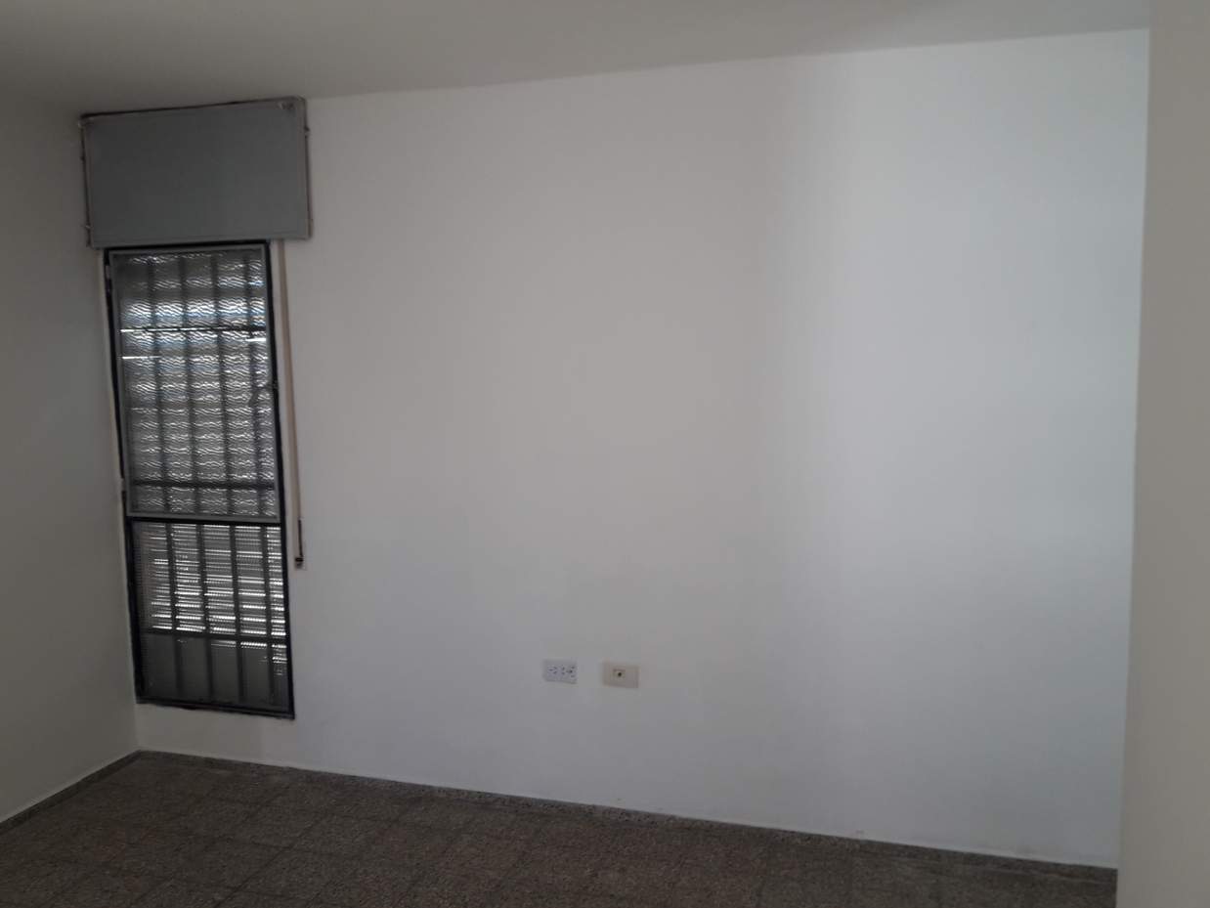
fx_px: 979
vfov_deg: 49.8
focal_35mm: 28
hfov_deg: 63.4
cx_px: 605
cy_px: 454
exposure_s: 1/50
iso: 40
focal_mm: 3.7
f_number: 1.9
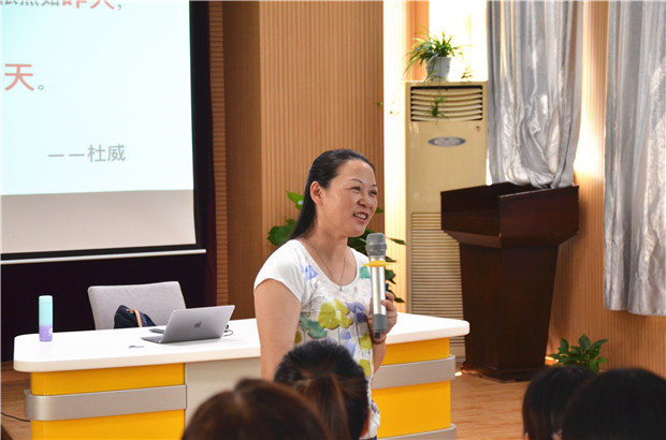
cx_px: 333
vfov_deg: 13.7
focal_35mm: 99
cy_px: 220
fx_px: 1827
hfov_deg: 20.7
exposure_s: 1/100
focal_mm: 66
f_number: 5.3
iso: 1000
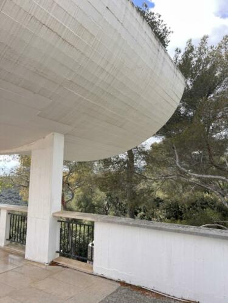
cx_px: 114
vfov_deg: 67.3
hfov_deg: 53.1
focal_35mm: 26
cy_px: 152
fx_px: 228
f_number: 1.6
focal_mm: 5.1
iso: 50
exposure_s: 1/742
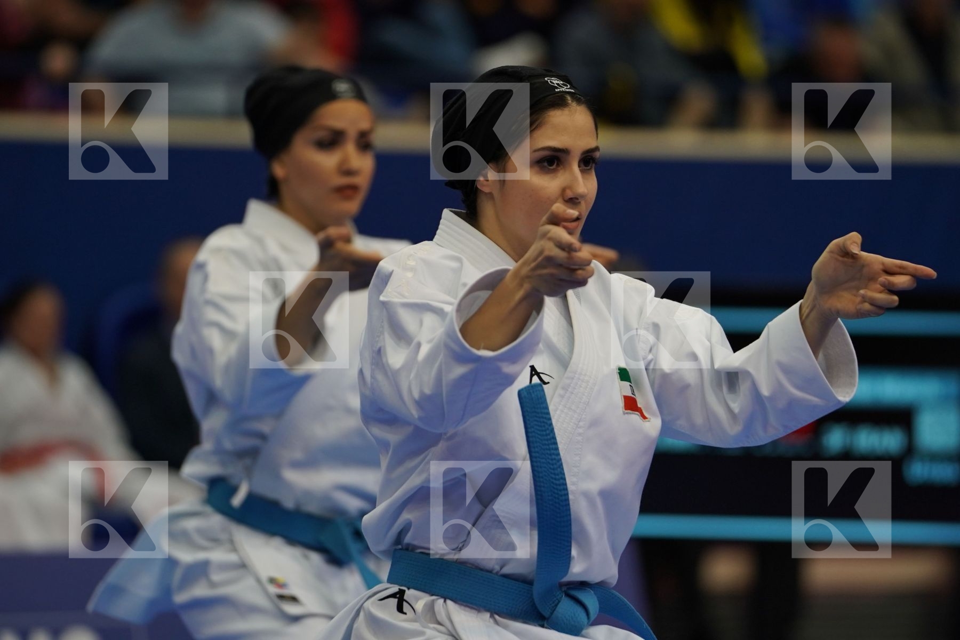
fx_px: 7999
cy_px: 320
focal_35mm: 300
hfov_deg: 6.9
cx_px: 480
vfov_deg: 4.6
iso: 800
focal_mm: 200
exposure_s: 1/500
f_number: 2.8
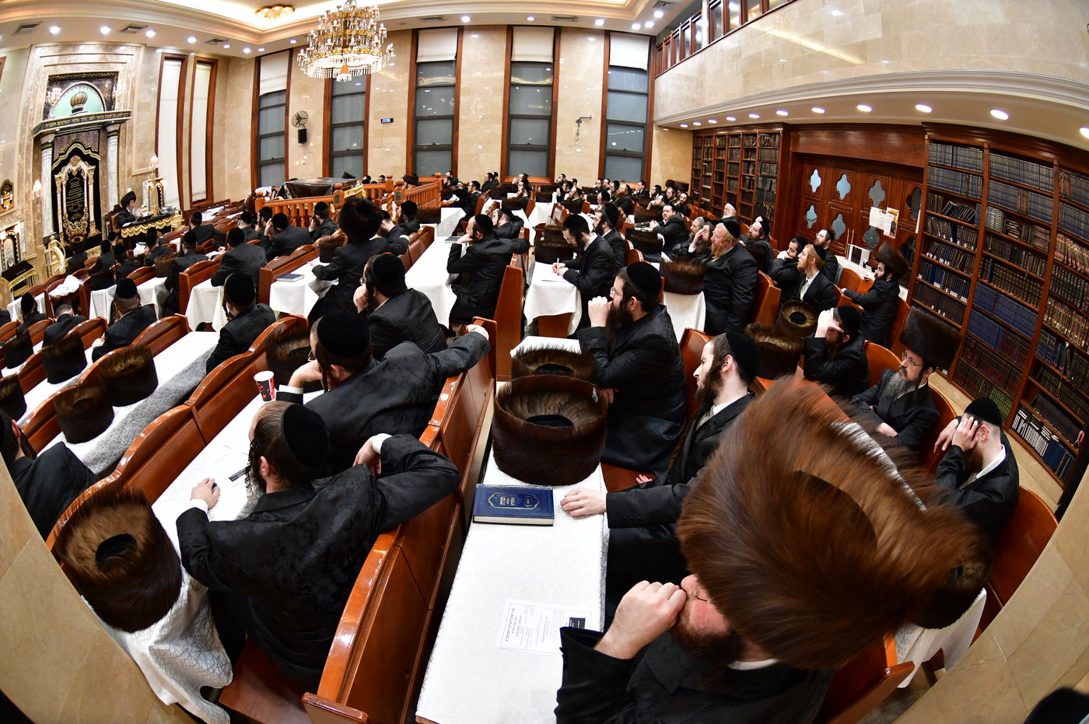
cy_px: 362
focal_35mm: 15
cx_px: 544
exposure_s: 1/160
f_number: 6.3
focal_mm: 10.5
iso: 1000
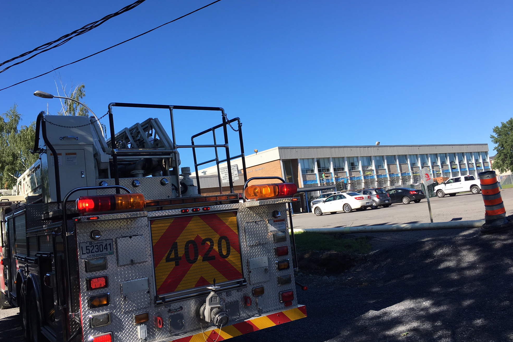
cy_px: 174
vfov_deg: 42.3
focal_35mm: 31
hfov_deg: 60.3
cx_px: 250
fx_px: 442
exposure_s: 1/1040
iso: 25
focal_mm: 4.15
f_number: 2.2
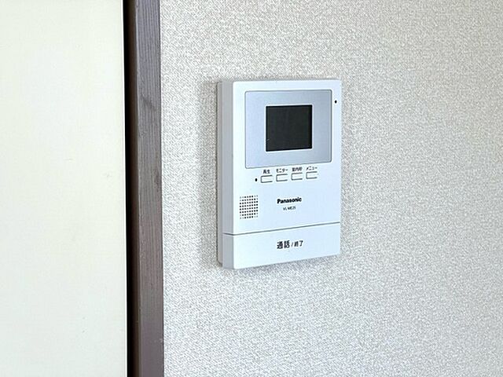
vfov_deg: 19.1
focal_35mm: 77
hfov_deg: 25.3
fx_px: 1119
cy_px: 188
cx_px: 252
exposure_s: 1/99
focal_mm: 9
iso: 40
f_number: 2.8
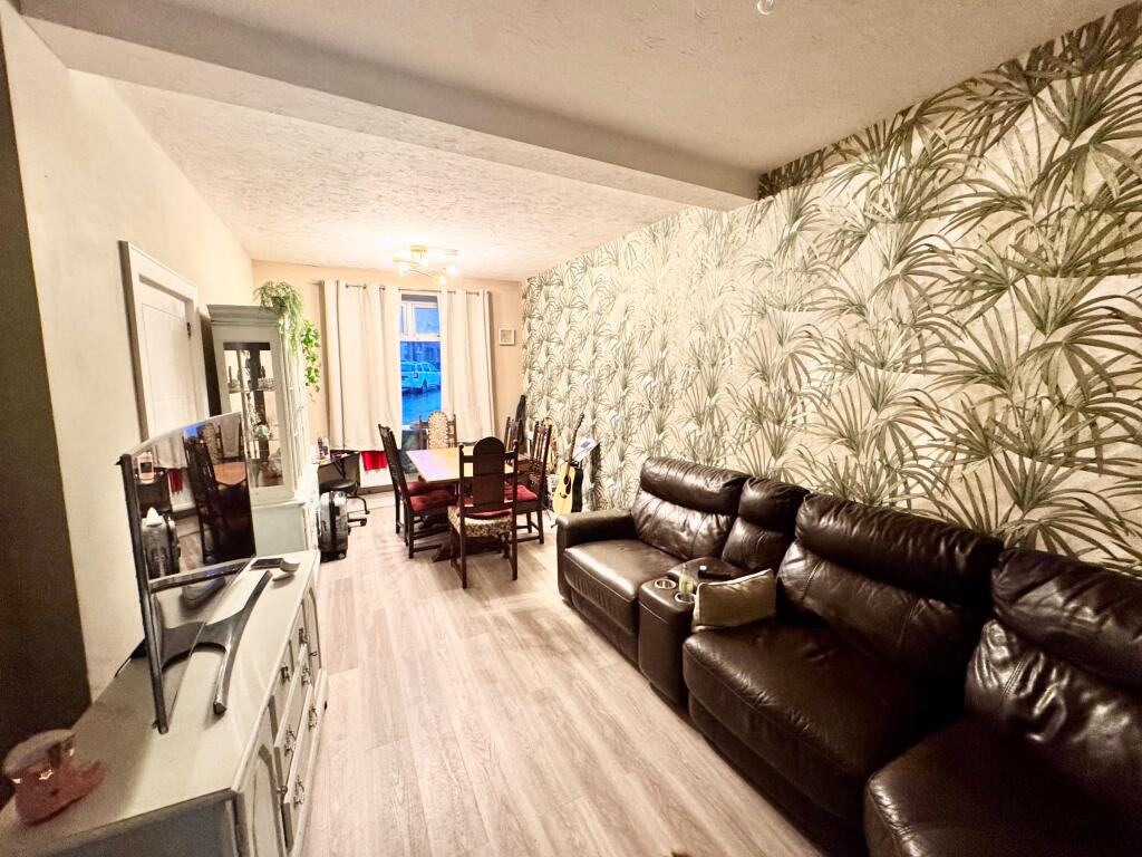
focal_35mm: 14
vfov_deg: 85.7
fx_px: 462
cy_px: 428
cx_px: 571
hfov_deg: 102.1
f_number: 2.2
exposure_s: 1/50
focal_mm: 2.22
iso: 320
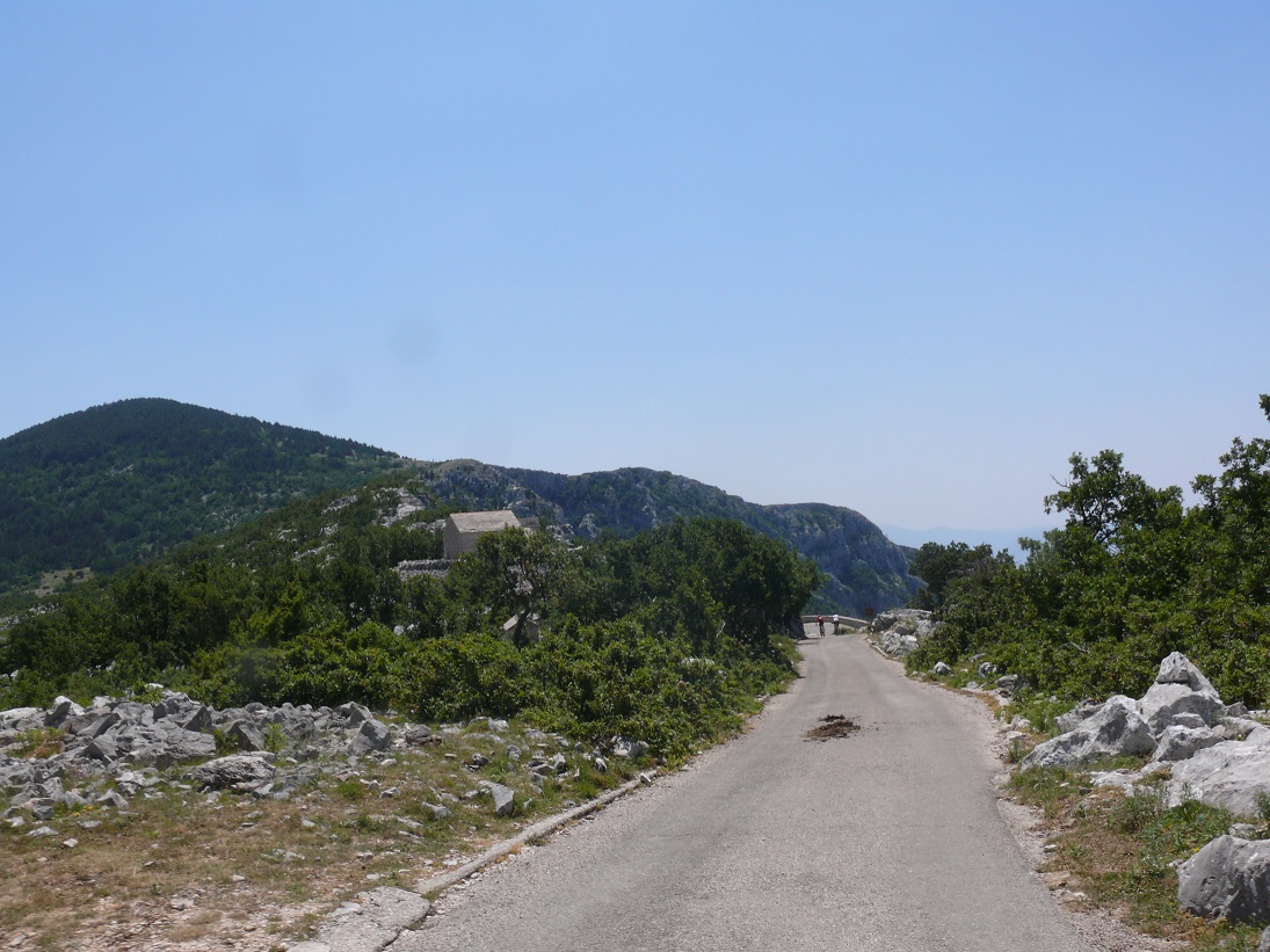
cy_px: 476
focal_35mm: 35
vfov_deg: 40.7
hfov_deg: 52.6
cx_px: 635
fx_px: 1284
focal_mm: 7.4
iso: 100
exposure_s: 1/500
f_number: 8
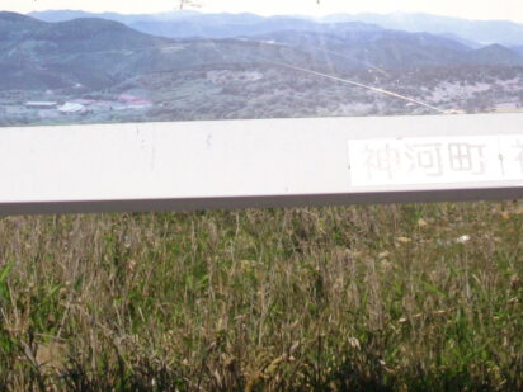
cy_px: -22
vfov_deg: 15.7
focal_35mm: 92
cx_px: 234
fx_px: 1390
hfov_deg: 21.3
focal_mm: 6.2
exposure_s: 1/800
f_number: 5.6
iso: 100
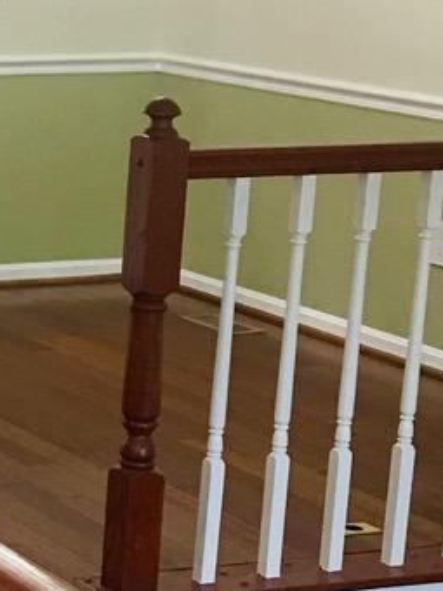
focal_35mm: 131
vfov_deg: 15.0
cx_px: -351
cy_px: 410
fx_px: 2235
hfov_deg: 10.6
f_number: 2.2
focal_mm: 4.15
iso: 40
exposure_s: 1/15
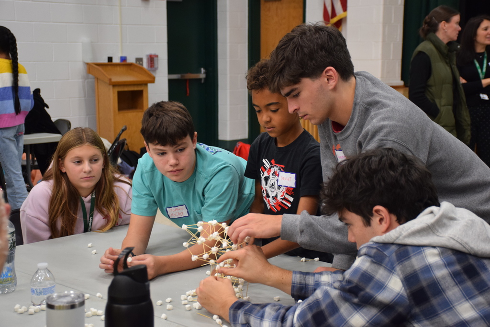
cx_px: 245
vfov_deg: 21.6
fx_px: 858
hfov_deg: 31.9
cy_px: 164
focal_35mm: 63
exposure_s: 1/60
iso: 1100
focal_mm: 42
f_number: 4.5
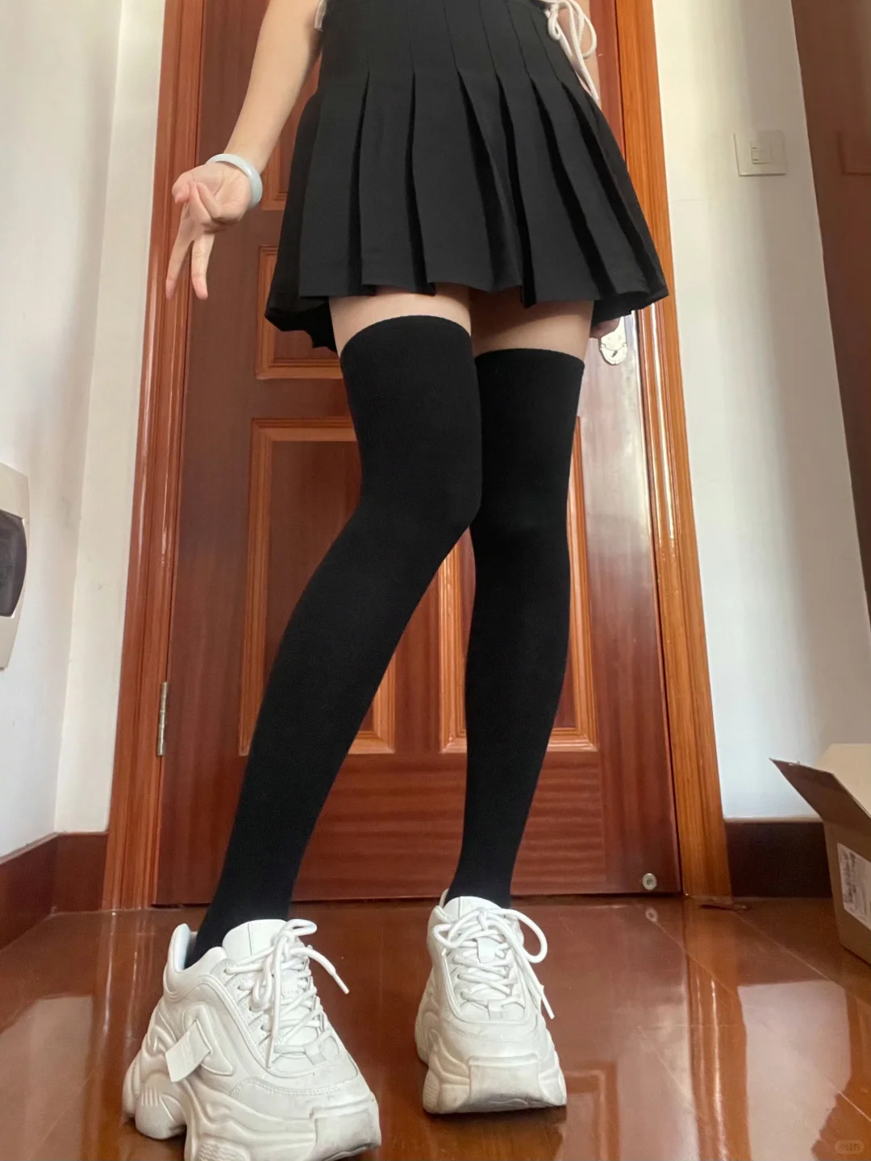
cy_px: 580
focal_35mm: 30
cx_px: 436
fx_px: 1006
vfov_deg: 60.0
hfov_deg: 46.8
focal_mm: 2.71
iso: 400
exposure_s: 1/42
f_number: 2.2
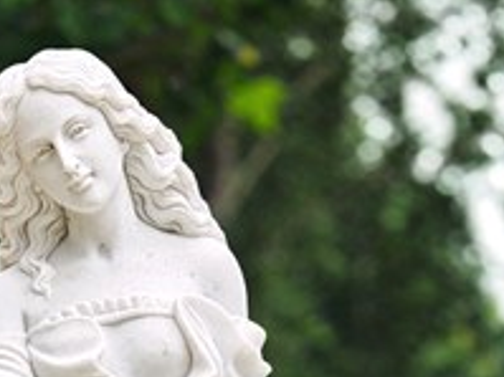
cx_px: 152
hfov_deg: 5.6
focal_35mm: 352
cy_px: 822
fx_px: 5122
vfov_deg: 4.2
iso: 80
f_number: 1.8
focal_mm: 16.53
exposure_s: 1/261
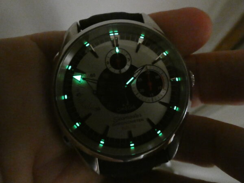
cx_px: 122
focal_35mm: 20
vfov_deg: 66.0
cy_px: 92
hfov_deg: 81.7
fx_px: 141
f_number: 2.8
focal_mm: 3.6
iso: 3200
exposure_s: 1/4
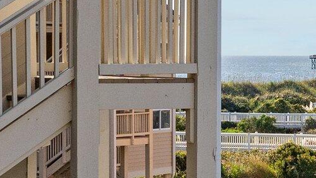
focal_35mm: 180
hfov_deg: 11.9
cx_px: 258
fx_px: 1508
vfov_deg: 6.7
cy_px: 76
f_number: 5.6
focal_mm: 28
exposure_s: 1/5000
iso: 800
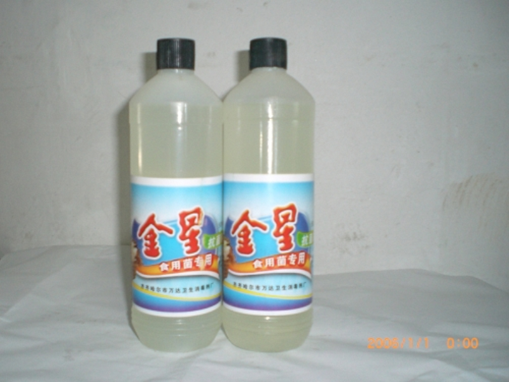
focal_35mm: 38
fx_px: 559
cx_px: 254
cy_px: 191
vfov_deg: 37.7
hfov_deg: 49.0
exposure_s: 1/30
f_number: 3.1
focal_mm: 6.3
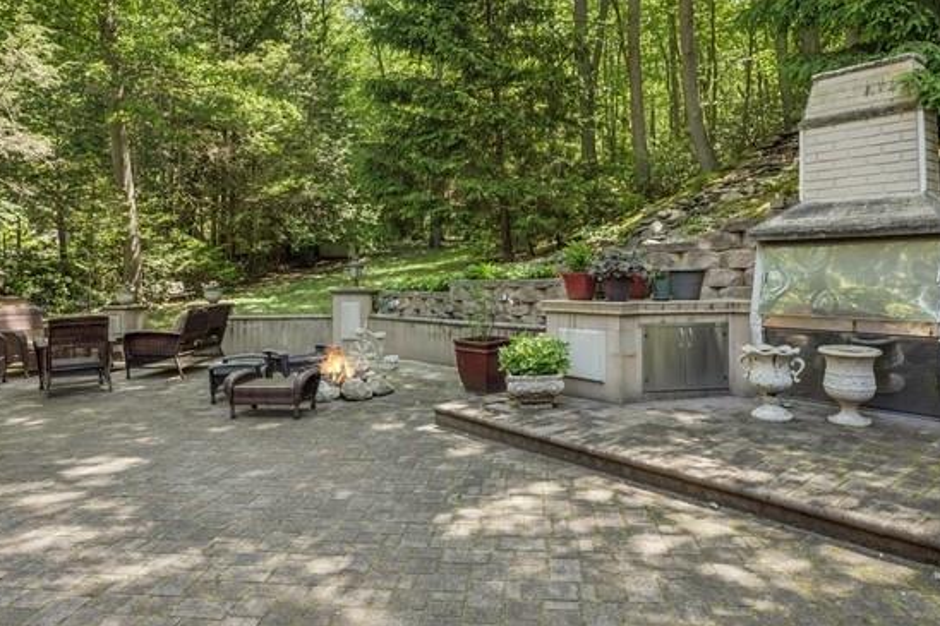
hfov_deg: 76.1
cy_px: 266
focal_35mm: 23
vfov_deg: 54.9
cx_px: 458
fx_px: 600
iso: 200
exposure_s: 1/400
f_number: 5.6
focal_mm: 14
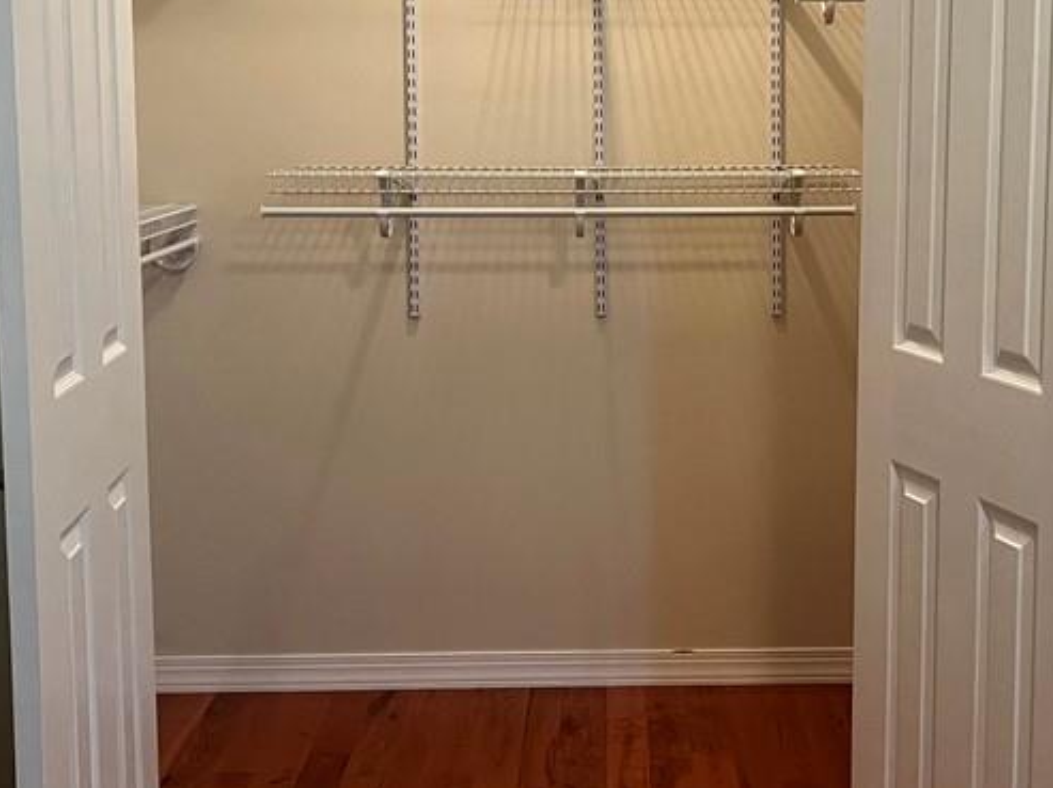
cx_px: 657
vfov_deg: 26.9
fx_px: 1641
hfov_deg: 35.4
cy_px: 270
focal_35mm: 54
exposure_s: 1/60
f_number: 1.6
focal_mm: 5.1
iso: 250
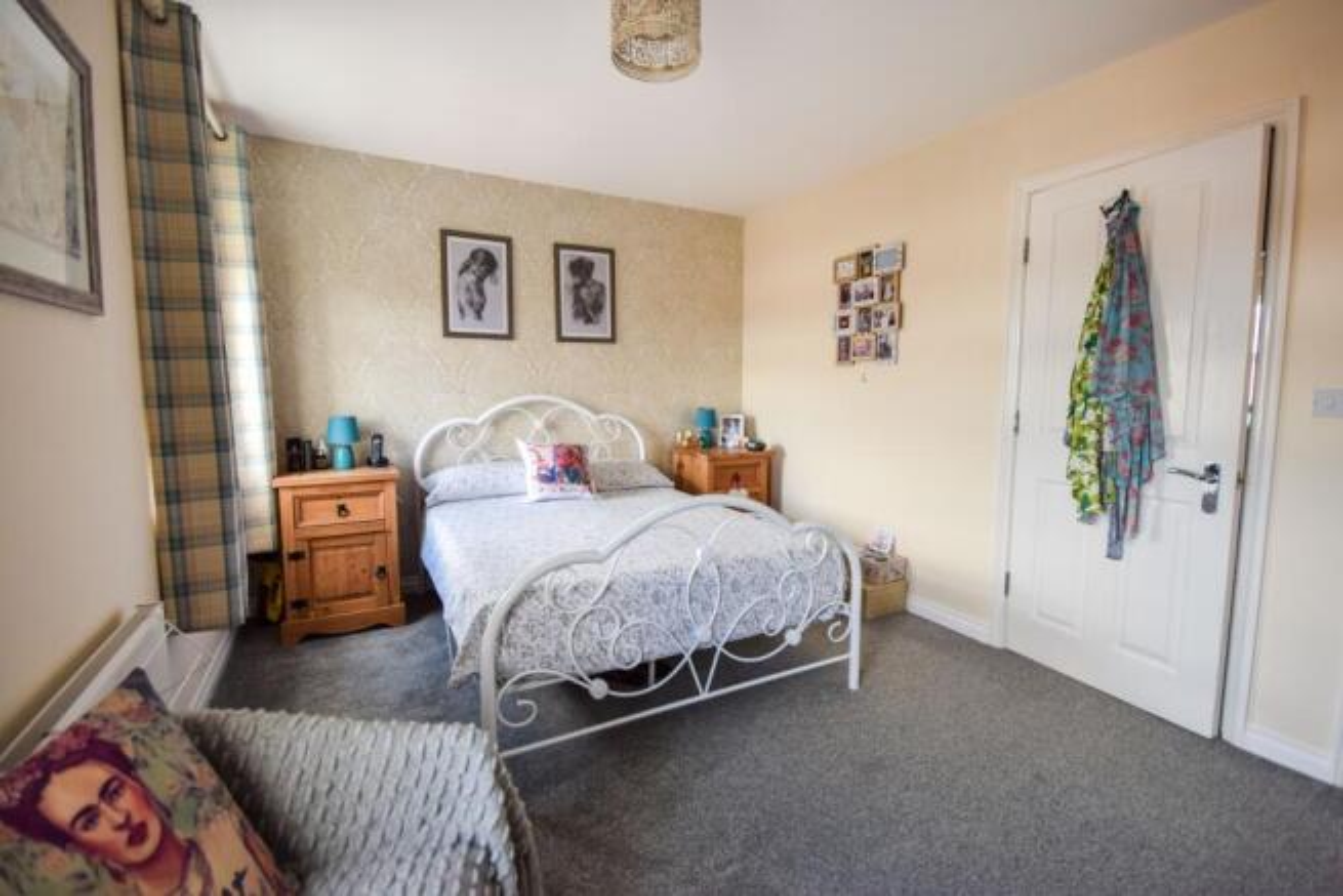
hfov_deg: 100.4
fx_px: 560
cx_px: 672
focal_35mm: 15
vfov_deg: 77.4
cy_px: 448
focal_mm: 10
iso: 400
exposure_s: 1/60
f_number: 4
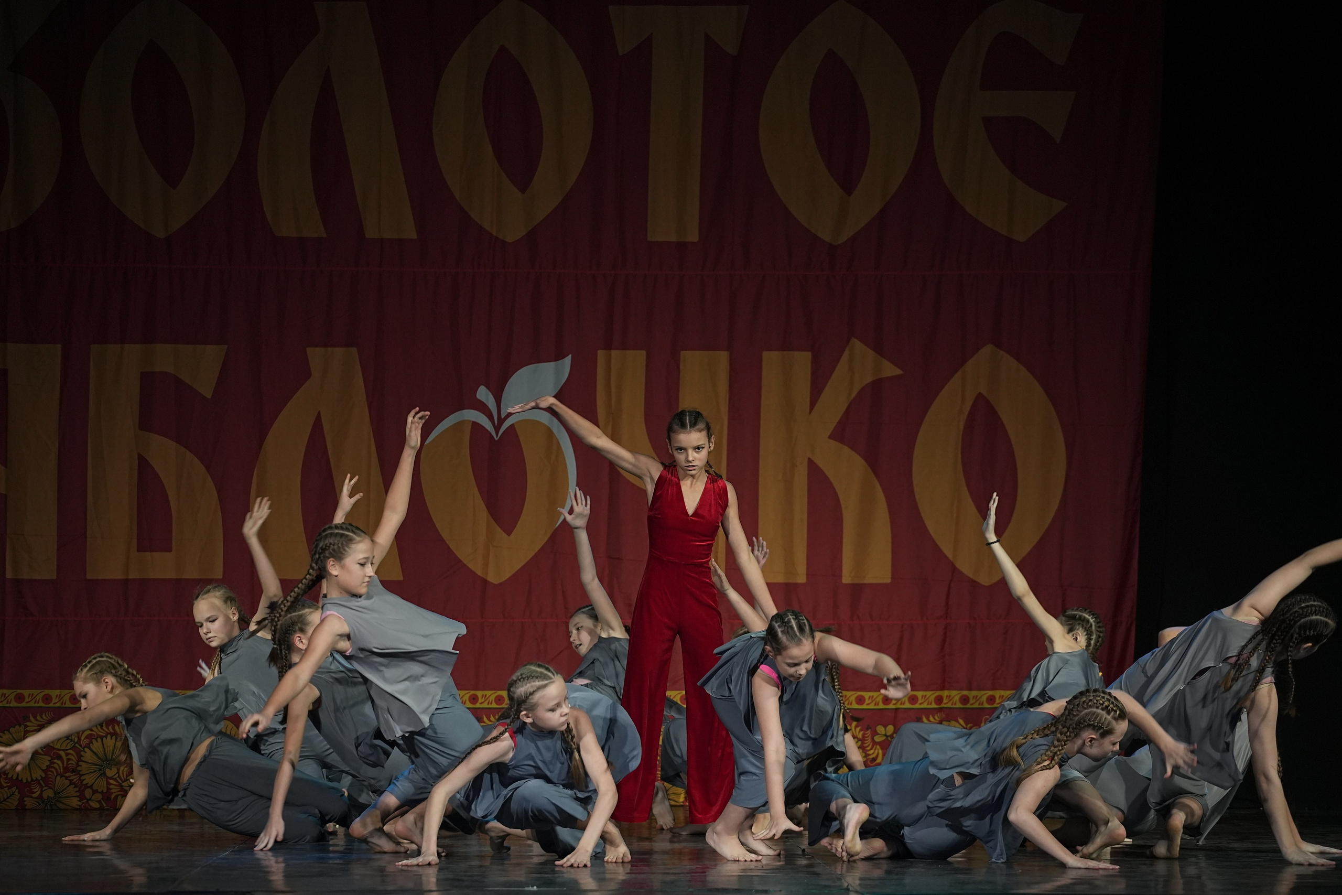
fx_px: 5032
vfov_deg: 10.2
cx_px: 671
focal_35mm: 135
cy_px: 448
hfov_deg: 15.2
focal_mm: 135
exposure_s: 1/400
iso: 2000
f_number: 4
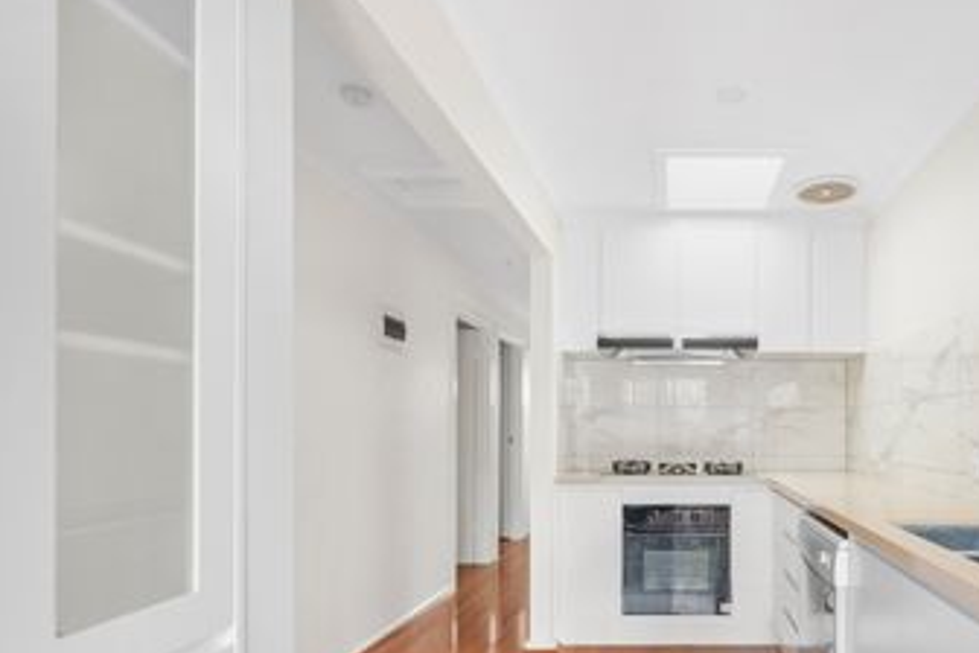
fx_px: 571
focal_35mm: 21
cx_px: 679
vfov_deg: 58.0
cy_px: 442
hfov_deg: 77.7
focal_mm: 15
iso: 640
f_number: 7.1
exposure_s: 1/200
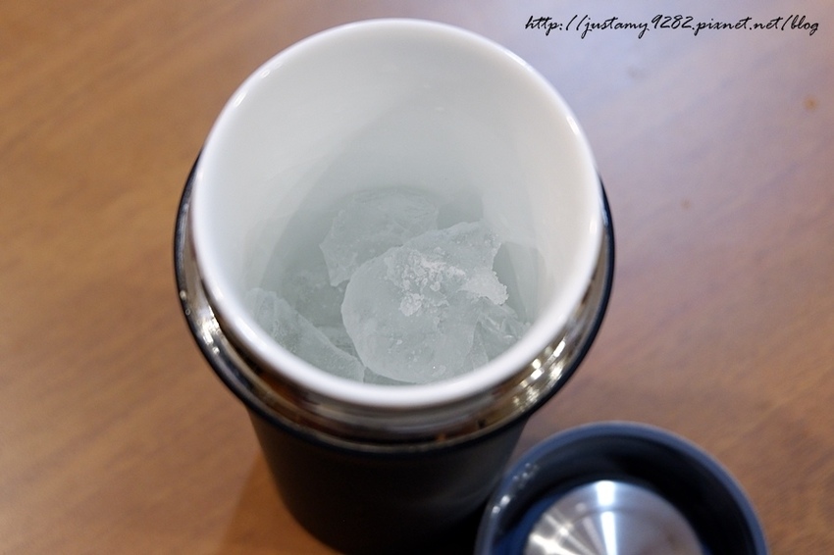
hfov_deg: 35.1
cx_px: 417
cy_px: 278
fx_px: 1320
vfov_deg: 23.8
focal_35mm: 57
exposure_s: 1/34
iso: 1600
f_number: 5.3
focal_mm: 38.7
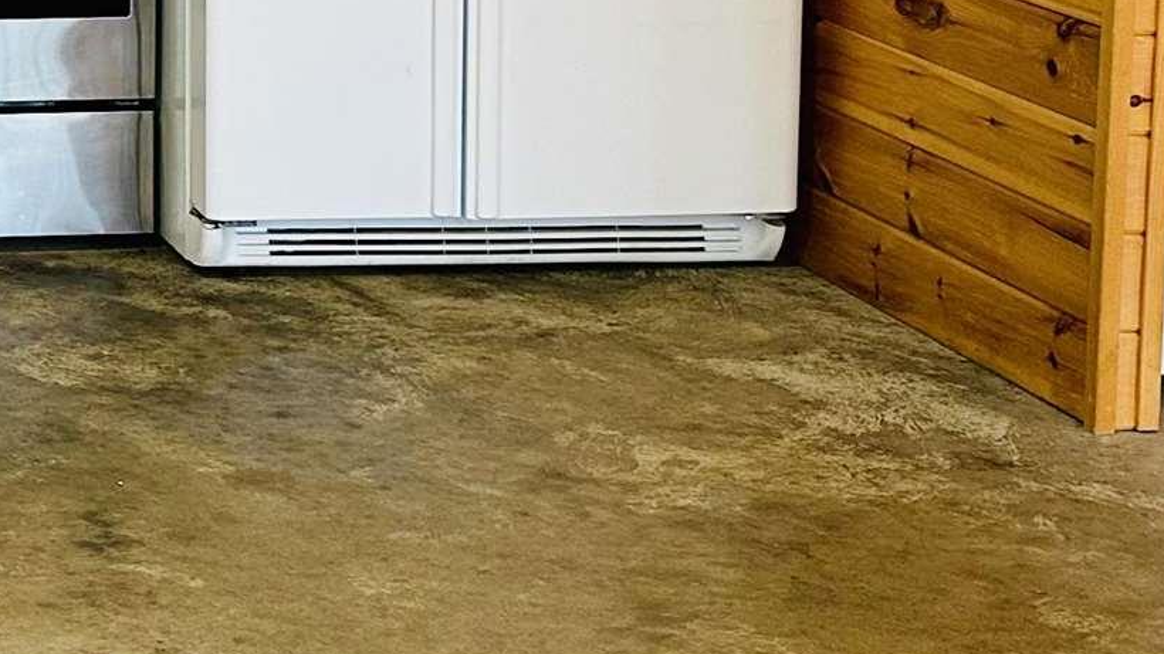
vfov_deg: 11.9
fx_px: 3024
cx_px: -504
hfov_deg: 19.4
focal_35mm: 98
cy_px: -279
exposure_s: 1/60
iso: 125
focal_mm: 6.86
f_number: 1.78
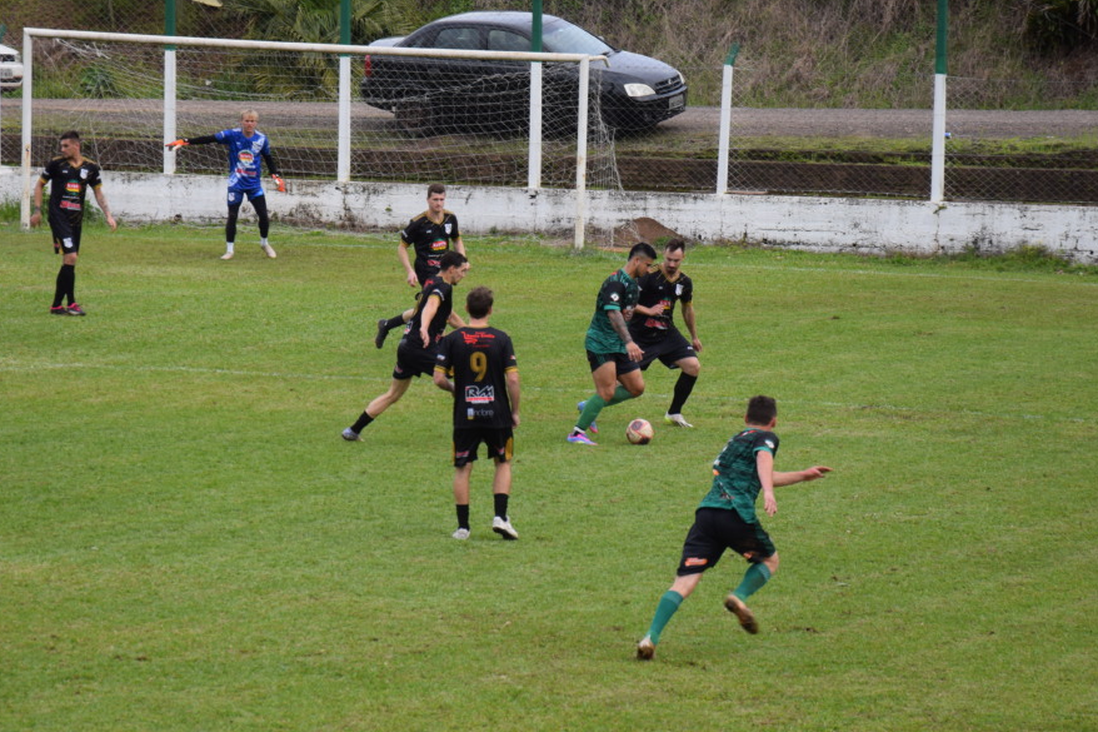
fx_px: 6301
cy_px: 352
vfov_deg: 6.6
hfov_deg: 10.0
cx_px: 503
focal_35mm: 207
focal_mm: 105
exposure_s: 1/320
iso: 400
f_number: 5.6
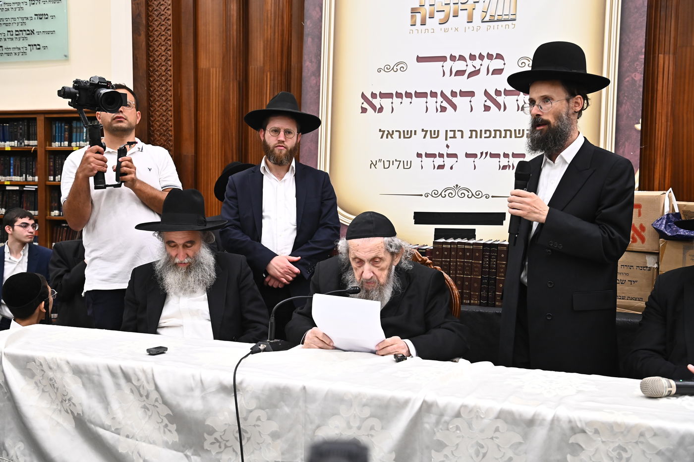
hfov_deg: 50.7
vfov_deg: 35.0
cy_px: 231
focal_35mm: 38
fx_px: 732
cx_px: 347
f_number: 5.6
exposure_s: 1/200
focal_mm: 38
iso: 3200
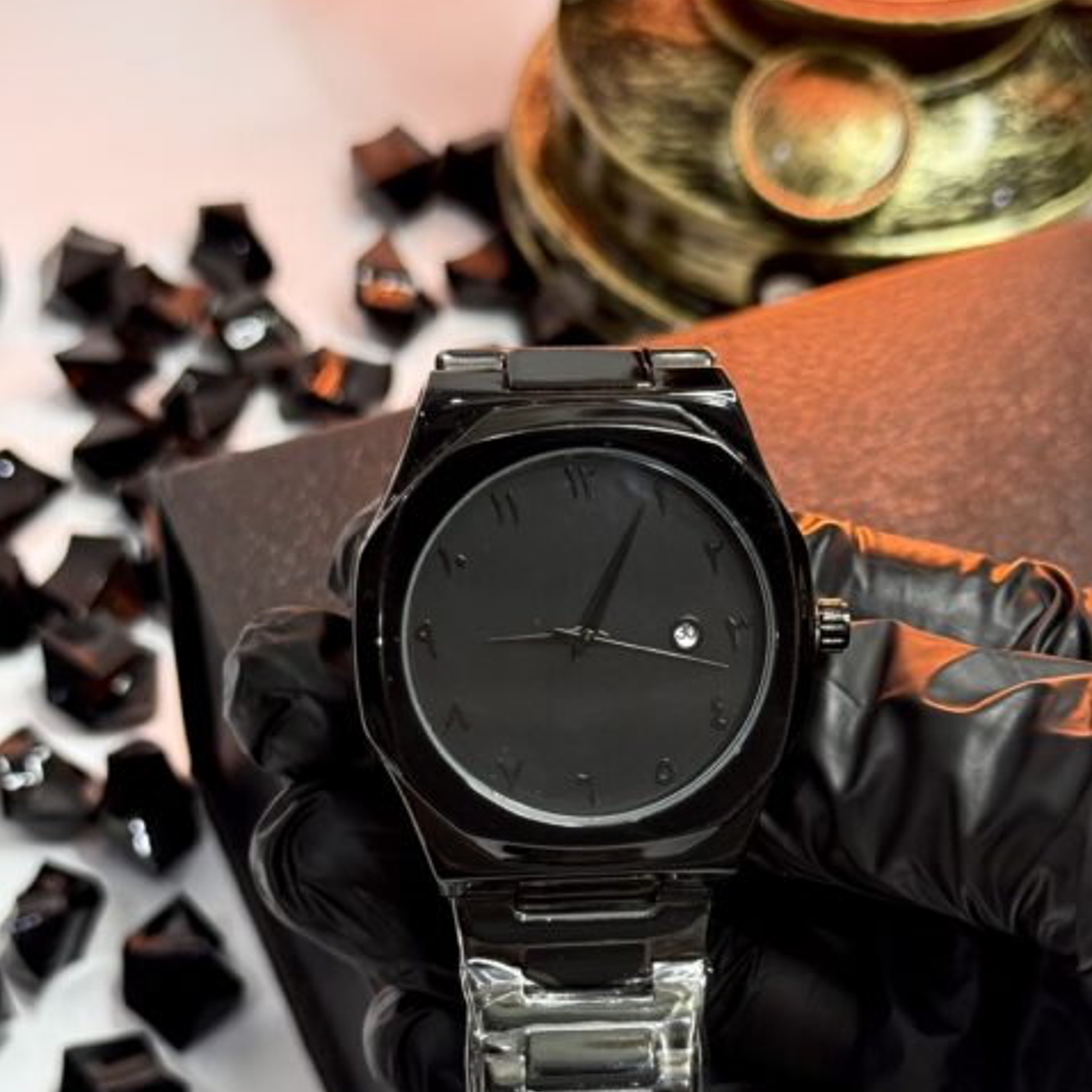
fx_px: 2534
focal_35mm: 71
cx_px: 610
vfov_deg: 24.1
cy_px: 790
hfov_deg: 24.3
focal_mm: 6.76
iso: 200
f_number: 1.78
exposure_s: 1/50
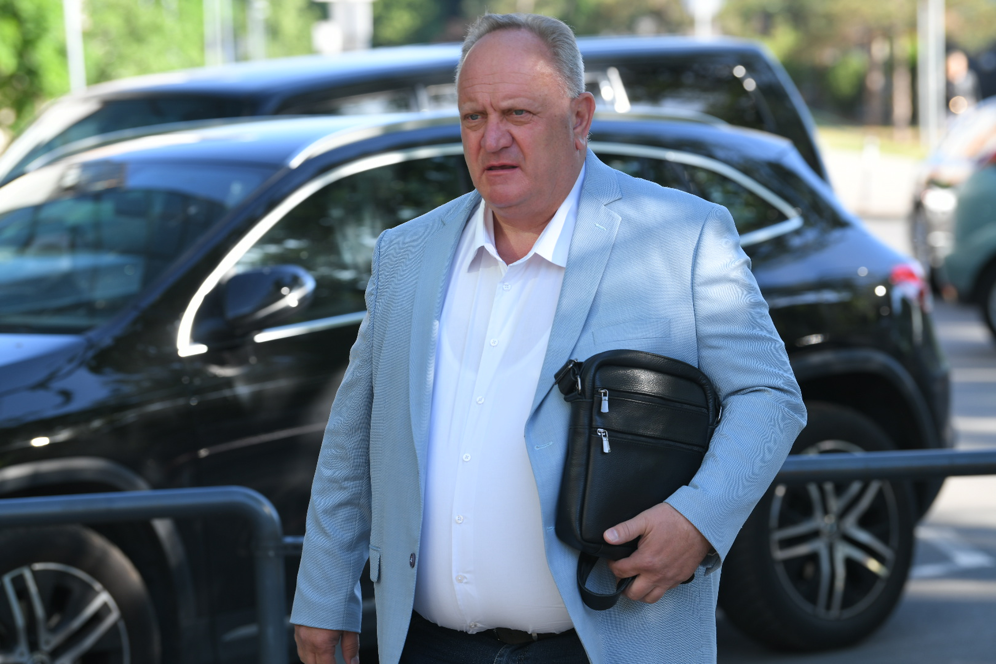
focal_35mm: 135
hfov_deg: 15.2
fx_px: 3735
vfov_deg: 10.2
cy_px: 332
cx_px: 498
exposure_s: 1/200
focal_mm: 135
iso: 200
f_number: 5
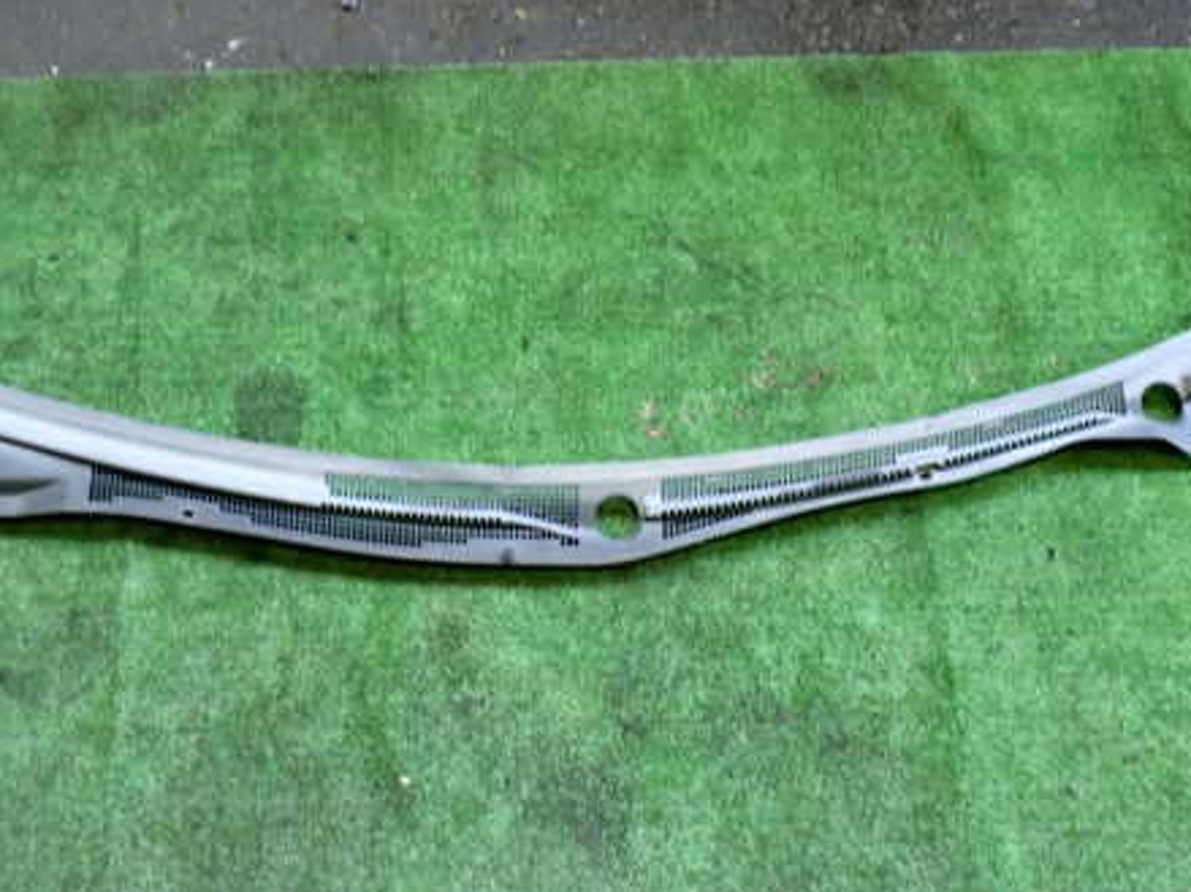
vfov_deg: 35.1
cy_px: 412
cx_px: 505
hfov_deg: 45.6
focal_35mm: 41
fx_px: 1410
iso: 250
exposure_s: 1/30
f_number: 2.3
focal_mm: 5.4
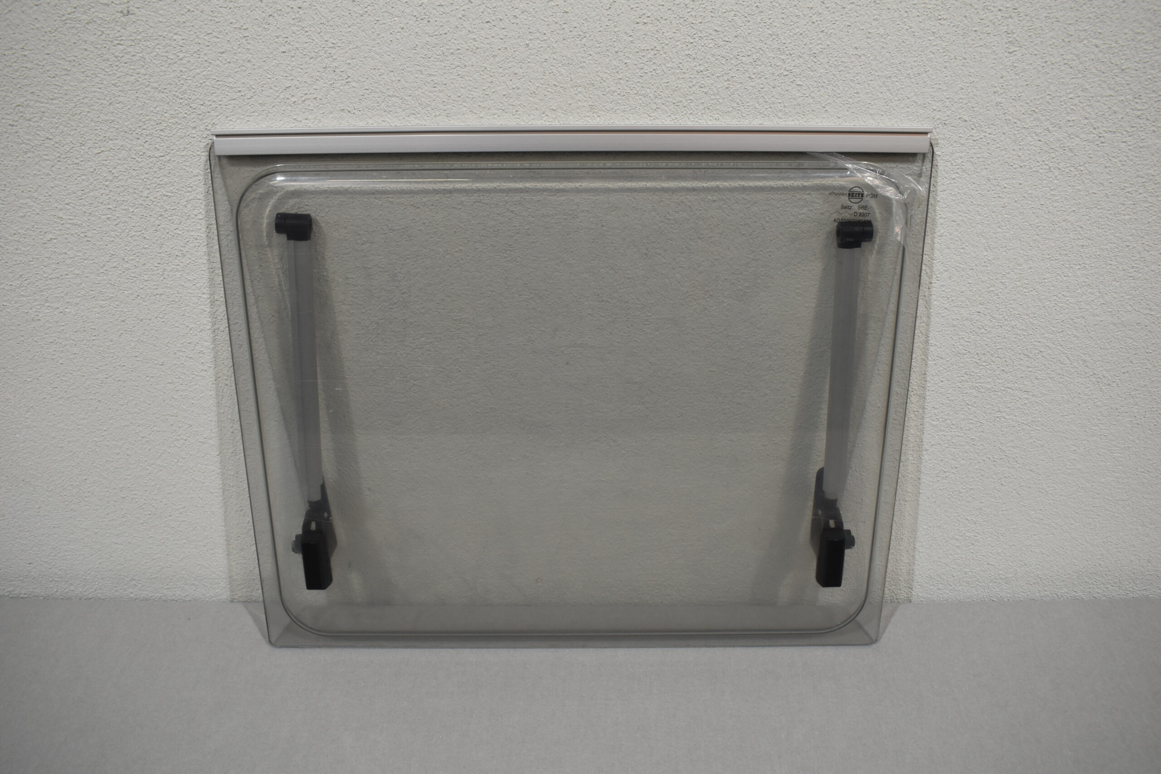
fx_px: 967
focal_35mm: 30
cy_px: 387
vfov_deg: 43.6
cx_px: 580
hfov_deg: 61.9
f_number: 5.6
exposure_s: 1/125
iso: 400
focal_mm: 20
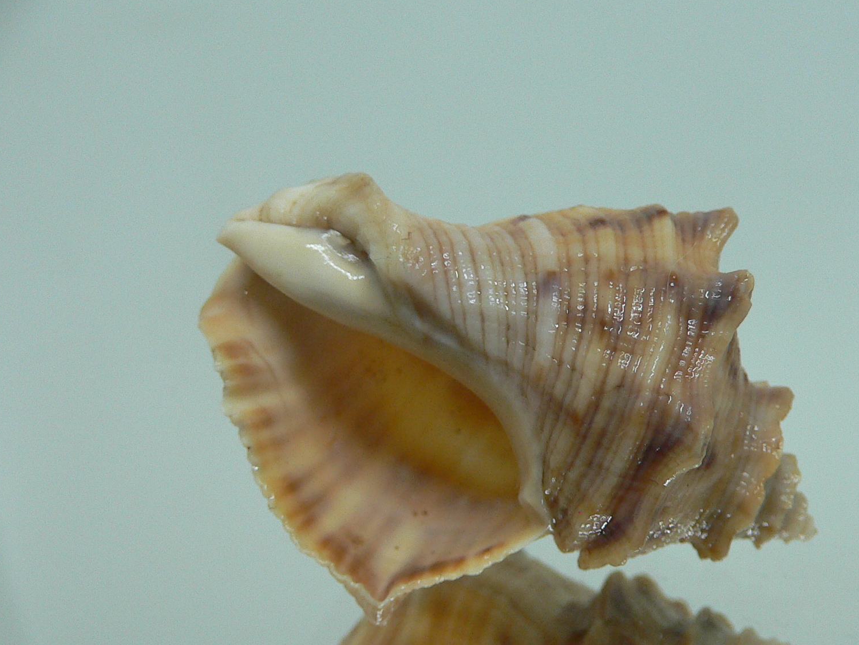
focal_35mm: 47
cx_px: 515
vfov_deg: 30.7
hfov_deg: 40.3
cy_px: 427
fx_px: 1166
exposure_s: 1/60
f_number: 2.8
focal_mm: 4.6
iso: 150
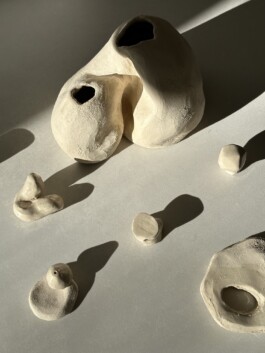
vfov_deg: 39.6
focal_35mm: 48
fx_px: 490
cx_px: 132
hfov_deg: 30.3
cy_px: 176
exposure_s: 1/5000
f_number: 1.78
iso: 64
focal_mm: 6.86
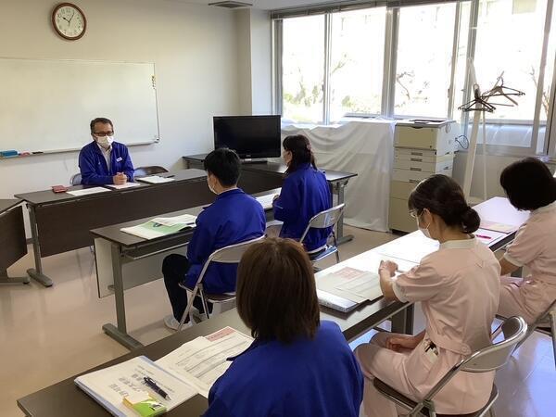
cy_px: 208
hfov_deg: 58.4
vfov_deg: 45.4
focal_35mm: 31
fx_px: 498
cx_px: 278
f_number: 2.4
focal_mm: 3.3
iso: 80
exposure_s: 1/120
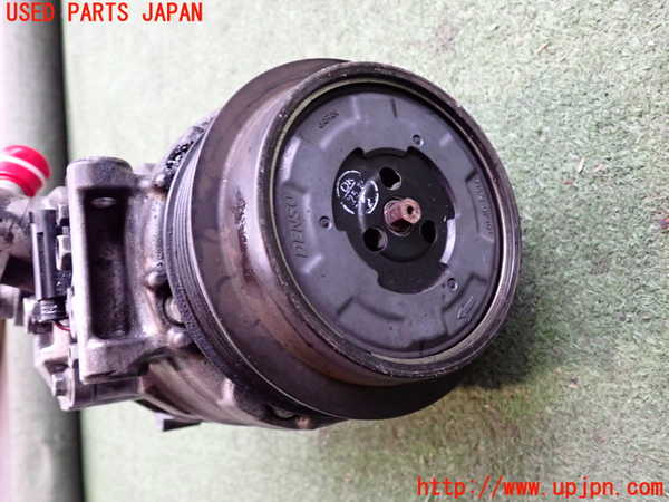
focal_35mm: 30
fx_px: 580
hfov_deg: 60.0
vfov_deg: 46.8
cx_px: 334
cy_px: 251
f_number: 2.3
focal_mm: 5.4
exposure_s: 1/50
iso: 640
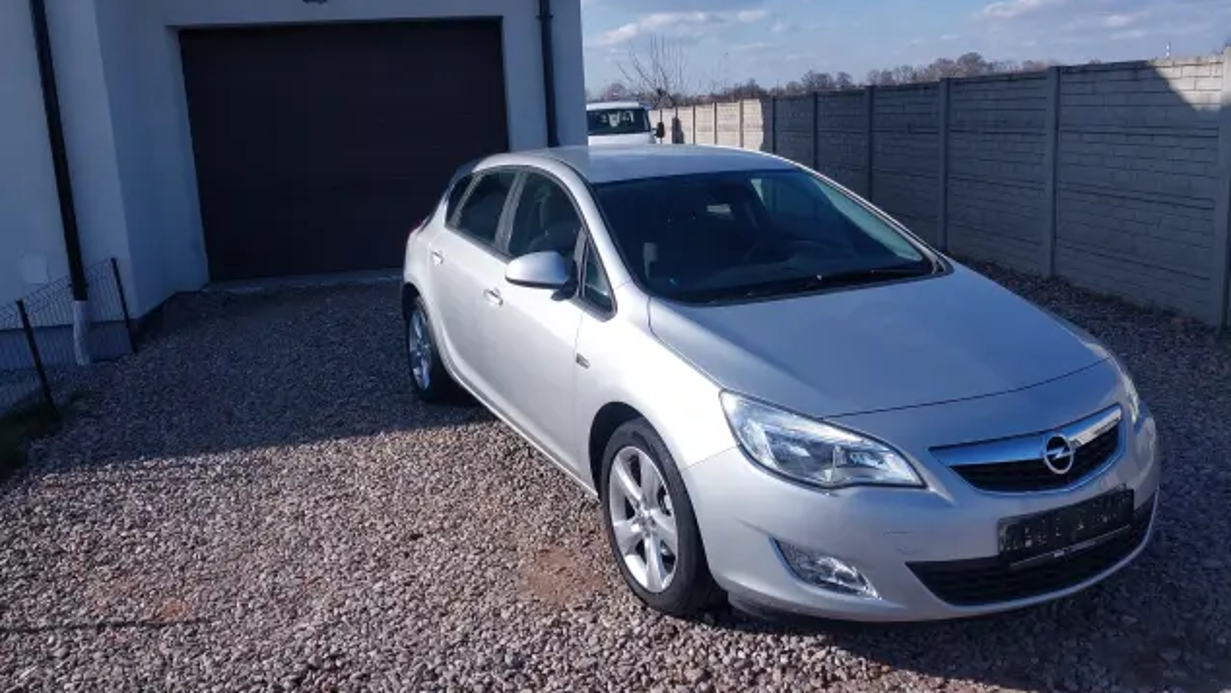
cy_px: 297
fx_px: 1077
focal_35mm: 33
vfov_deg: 35.6
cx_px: 619
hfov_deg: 59.5
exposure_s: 1/851
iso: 20
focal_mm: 4.6
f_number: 1.8
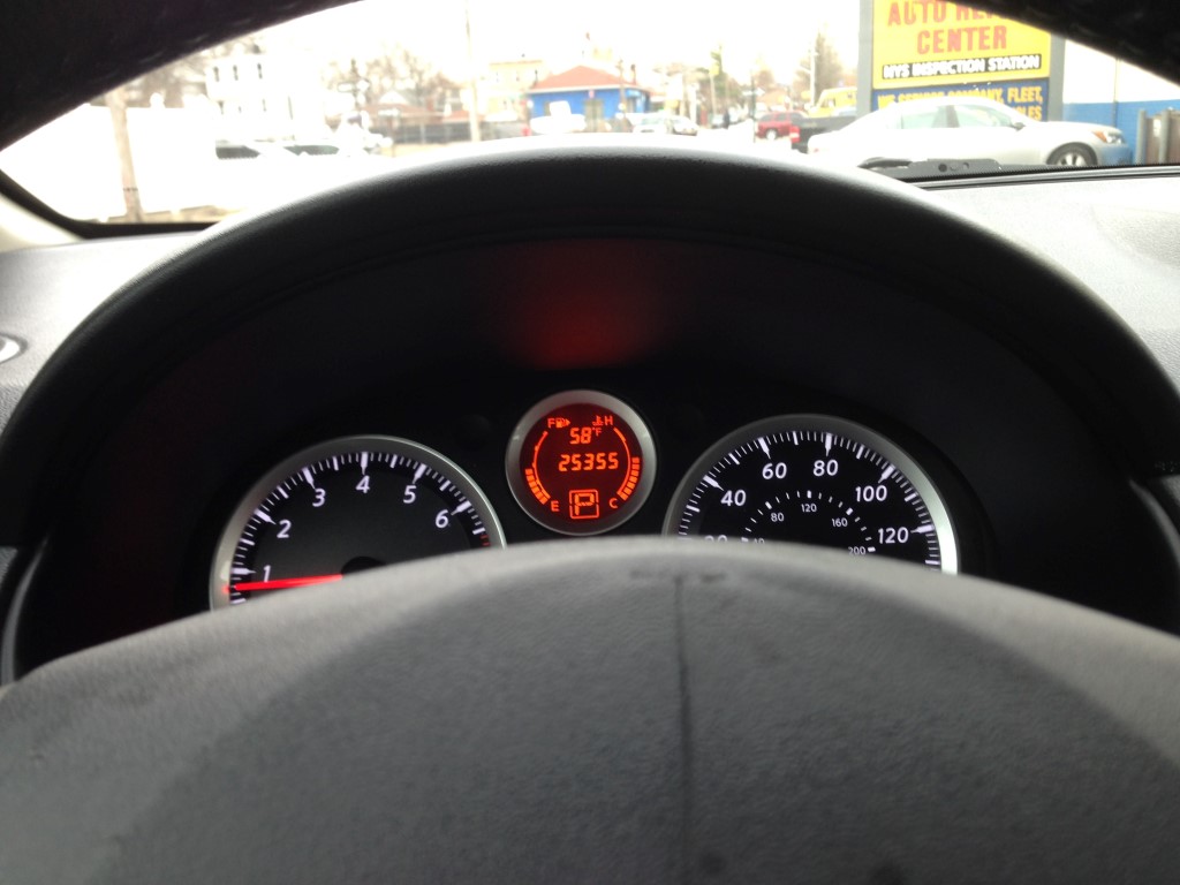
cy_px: 442
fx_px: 1125
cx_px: 590
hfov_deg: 55.4
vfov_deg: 42.9
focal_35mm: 33
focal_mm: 4.12
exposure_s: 1/24
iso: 50
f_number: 2.4
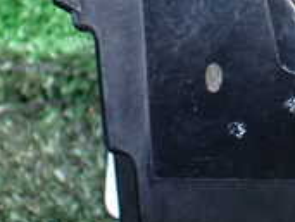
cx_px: 364
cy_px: -14
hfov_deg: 17.7
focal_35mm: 105
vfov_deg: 13.9
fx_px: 897
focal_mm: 5.4
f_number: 2.3
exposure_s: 1/125
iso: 320
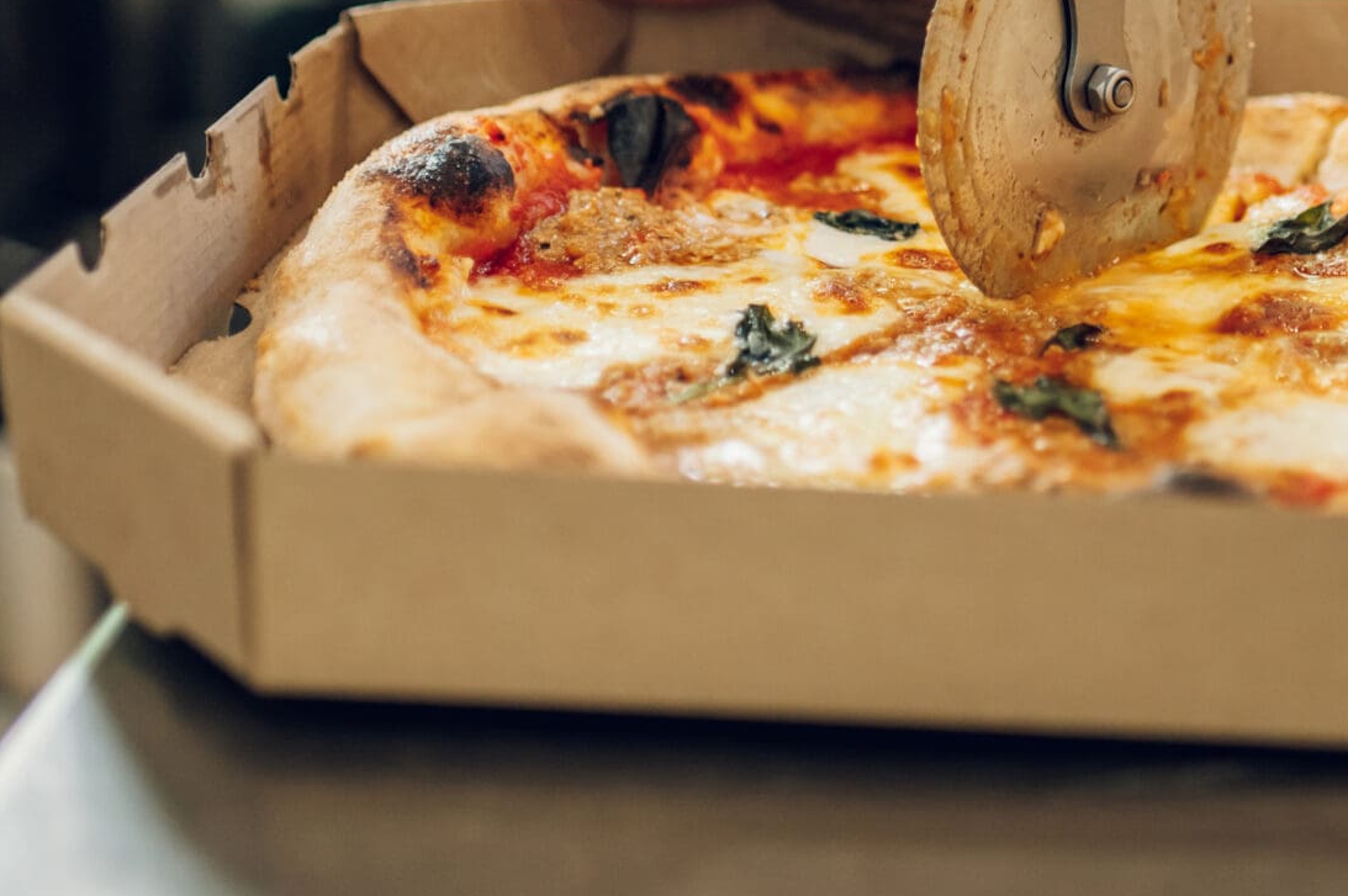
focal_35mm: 82
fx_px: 3068
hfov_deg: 24.6
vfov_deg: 16.1
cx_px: 974
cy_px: -102
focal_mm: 35
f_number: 1.8
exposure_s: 1/250
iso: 200
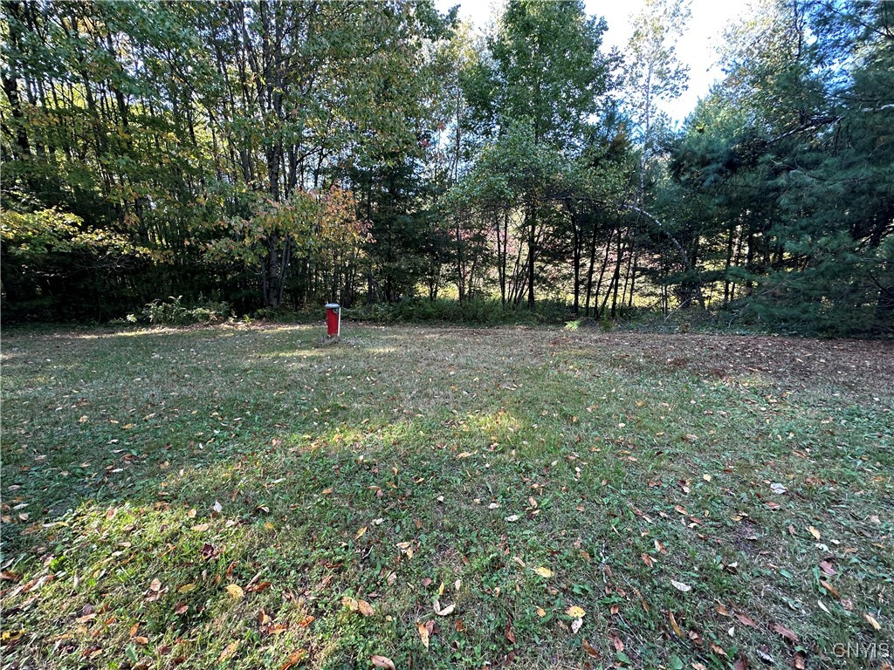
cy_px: 335
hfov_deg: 102.1
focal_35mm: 14
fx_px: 362
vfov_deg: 85.7
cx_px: 447
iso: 80
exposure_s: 1/99
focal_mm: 2.22
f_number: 2.2
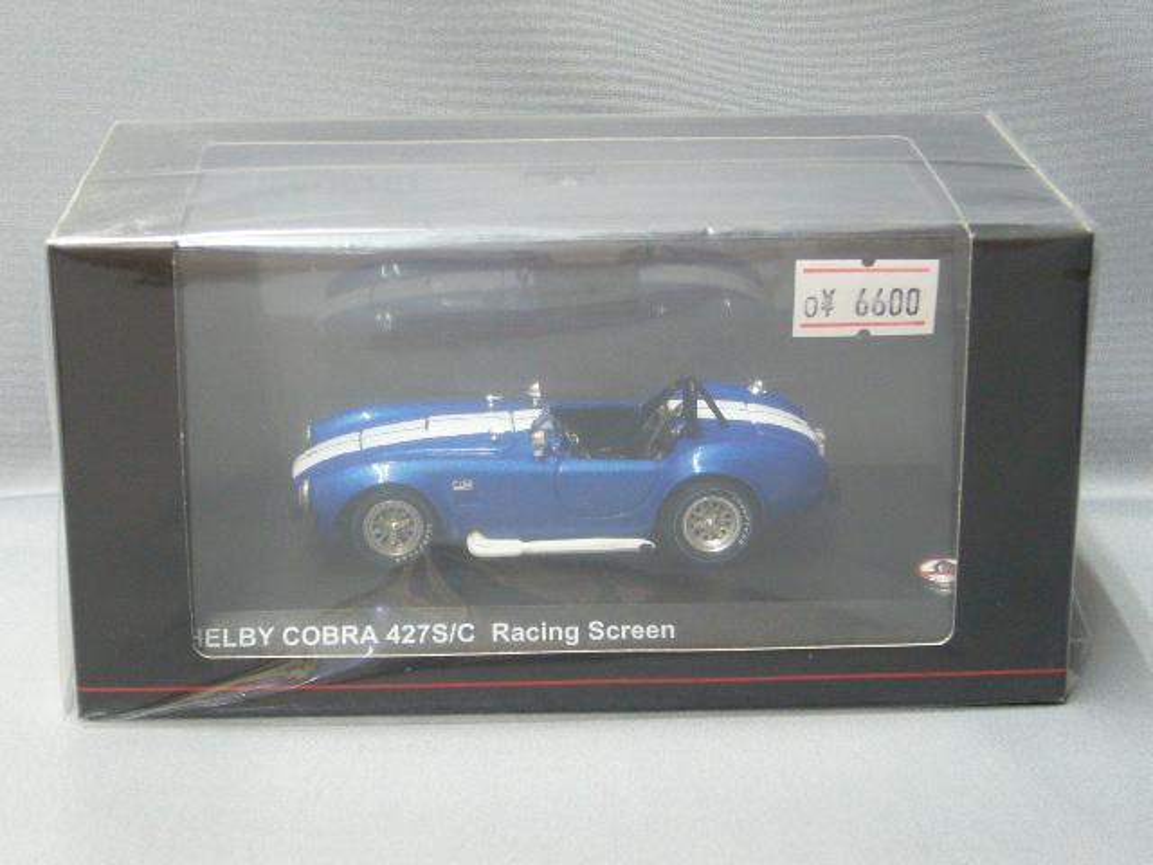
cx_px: 576
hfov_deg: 26.0
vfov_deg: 19.6
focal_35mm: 75
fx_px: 2498
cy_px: 432
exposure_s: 1/13
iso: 160
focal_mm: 9.1
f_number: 3.5
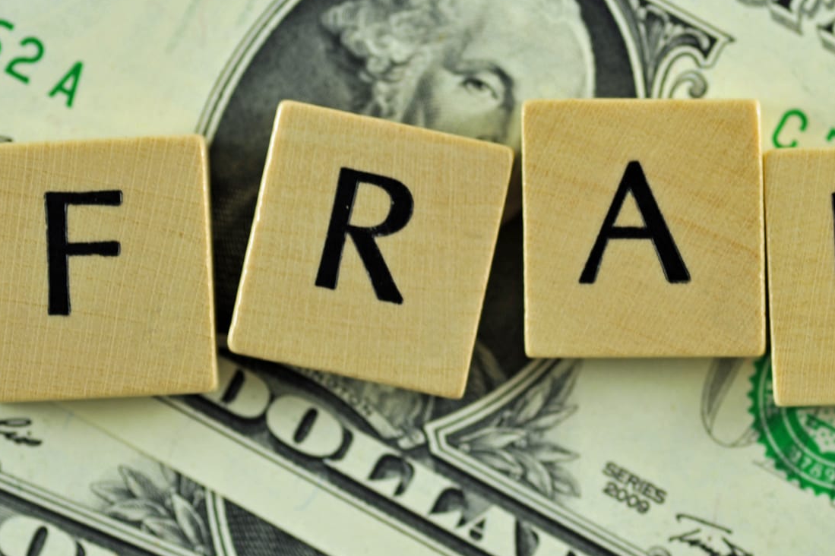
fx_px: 4429
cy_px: 300
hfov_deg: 10.7
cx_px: 628
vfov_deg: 7.2
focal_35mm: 191
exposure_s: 1/60
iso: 200
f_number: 5.6
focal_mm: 105
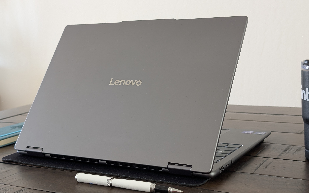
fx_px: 446
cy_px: 96
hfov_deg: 38.2
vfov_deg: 24.4
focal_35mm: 53
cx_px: 152
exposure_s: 1/23.8
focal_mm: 6.9
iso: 47
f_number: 1.68
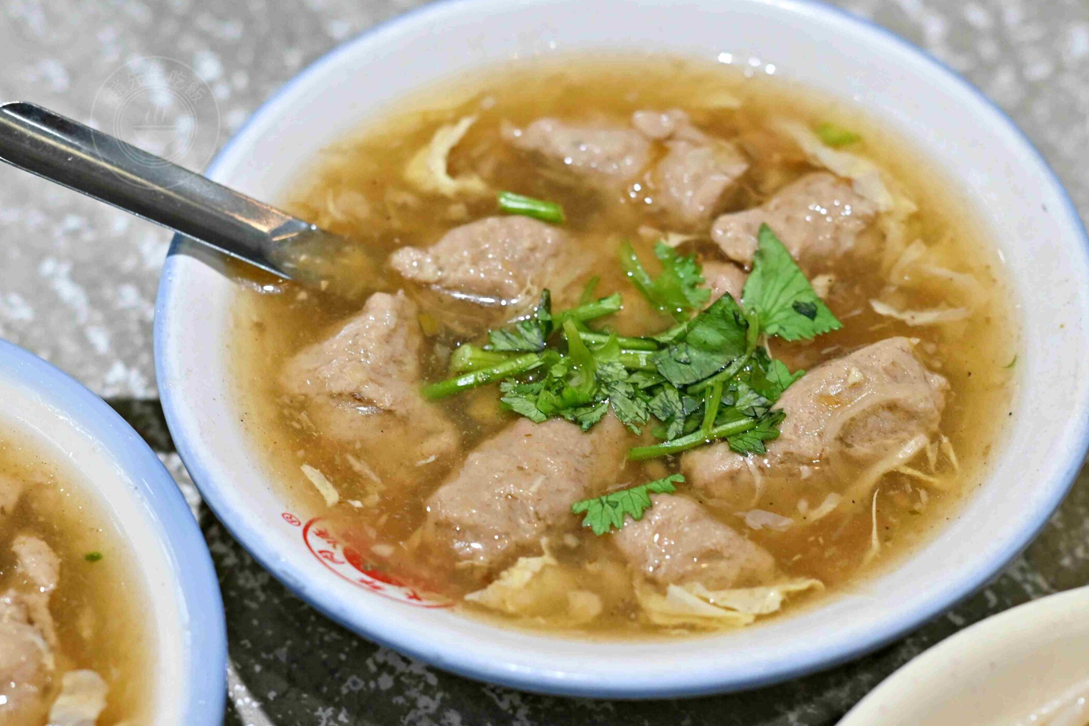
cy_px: 420
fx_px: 2783
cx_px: 537
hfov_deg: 22.1
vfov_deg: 14.9
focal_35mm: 92
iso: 640
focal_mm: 50
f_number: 3.2
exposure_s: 1/200
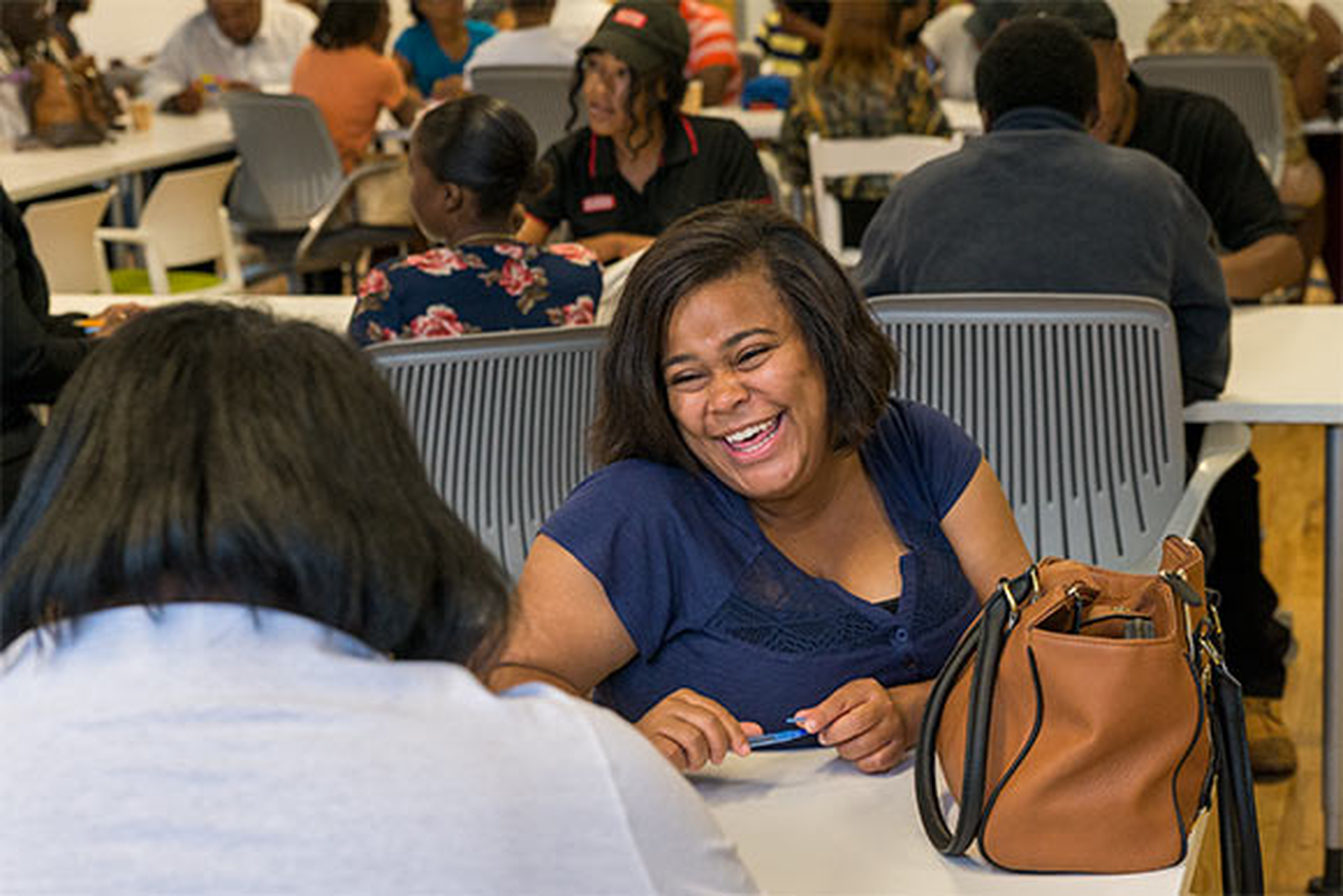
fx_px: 2052
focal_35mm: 55
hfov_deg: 36.2
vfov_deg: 24.6
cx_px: 672
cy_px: 448
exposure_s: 1/250
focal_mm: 55
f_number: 5.6
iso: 800
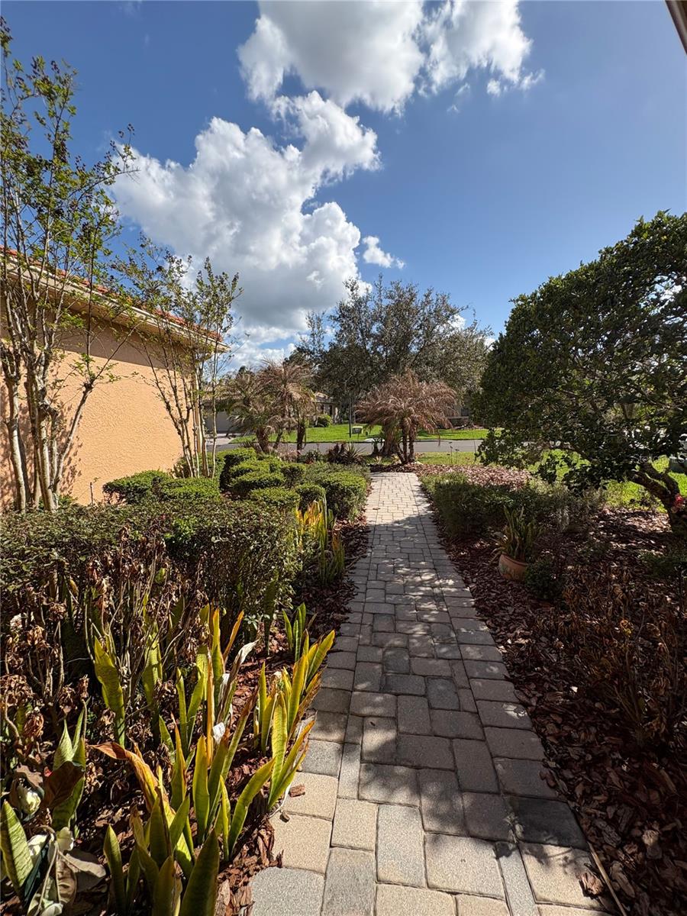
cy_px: 458
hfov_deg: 85.7
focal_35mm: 14
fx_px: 370
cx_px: 344
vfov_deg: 102.1
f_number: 2.2
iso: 64
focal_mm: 2.22
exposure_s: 1/1789
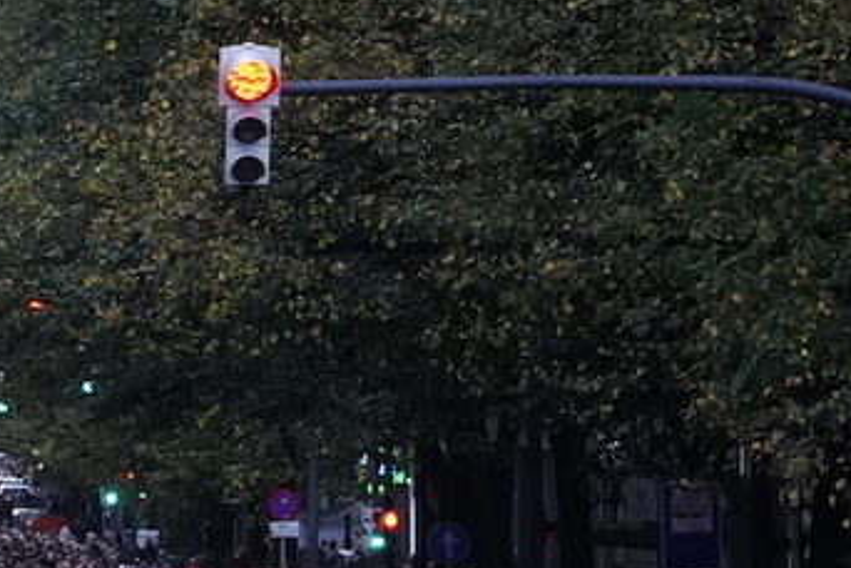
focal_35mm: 391
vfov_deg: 3.5
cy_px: 498
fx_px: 9242
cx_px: -229
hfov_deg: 5.2
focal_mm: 143
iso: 8000
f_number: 11
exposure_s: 1/250
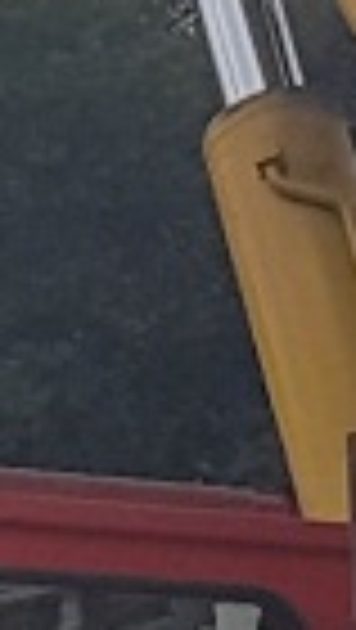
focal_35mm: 162
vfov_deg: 12.1
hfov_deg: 6.0
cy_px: 1174
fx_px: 2712
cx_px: -1203
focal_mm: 4.2
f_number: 1.7
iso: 40
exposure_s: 1/1032
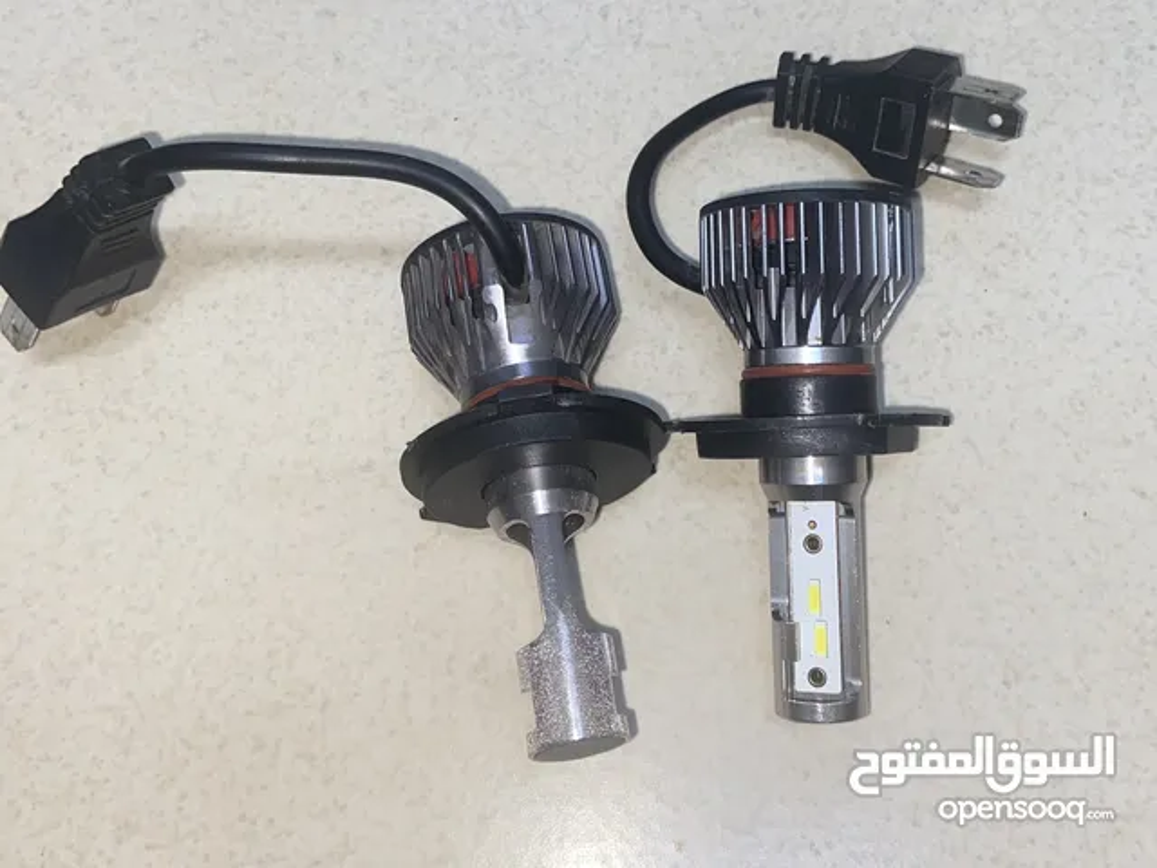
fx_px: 869
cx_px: 578
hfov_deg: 67.3
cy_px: 434
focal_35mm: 26
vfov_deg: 53.1
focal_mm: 4.25
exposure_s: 1/56
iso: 32
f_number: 1.8
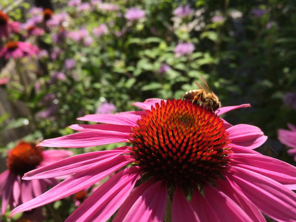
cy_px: 111
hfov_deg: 61.7
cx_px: 148
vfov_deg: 48.2
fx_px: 248
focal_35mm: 29
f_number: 2.2
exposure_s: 1/1208
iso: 32
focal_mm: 4.15
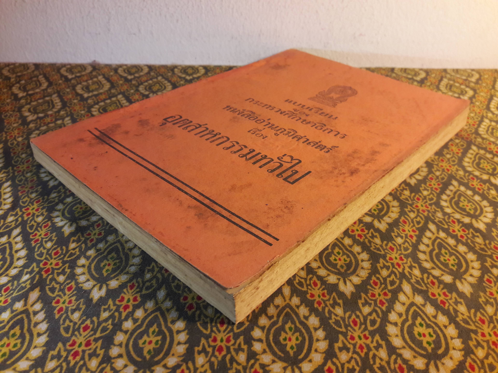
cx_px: 249
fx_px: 403
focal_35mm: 28
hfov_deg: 63.4
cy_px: 186
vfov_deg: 49.7
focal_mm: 3.7
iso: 100
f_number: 1.9
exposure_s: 1/33
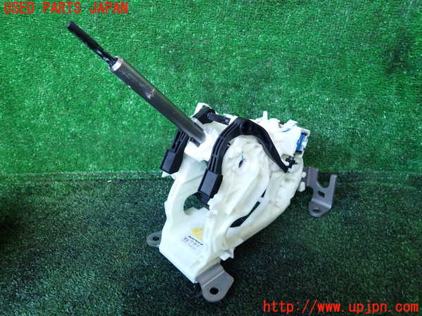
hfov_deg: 69.4
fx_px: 305
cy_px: 158
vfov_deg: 54.9
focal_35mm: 25
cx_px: 211
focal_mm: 4.5
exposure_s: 1/50
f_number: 2
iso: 200
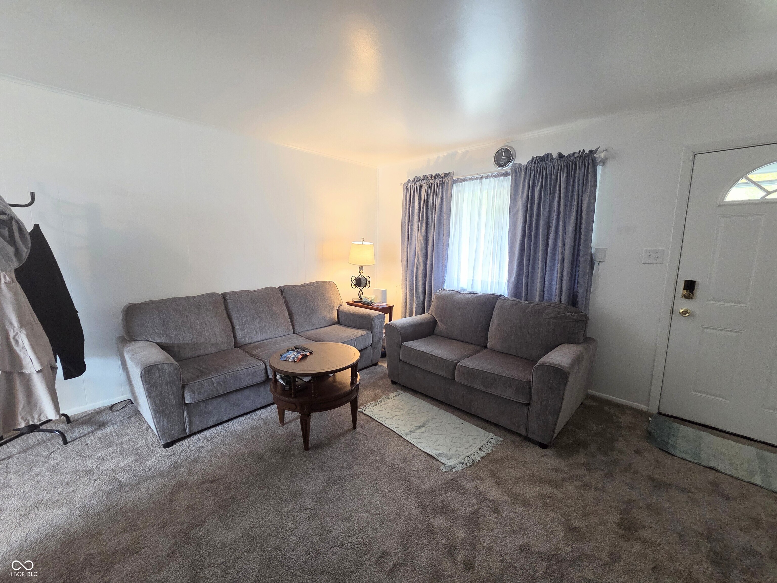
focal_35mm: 13
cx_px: 388
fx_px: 292
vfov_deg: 89.9
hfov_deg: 106.2
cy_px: 292
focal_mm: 2.2
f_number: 2.2
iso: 640
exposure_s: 1/60
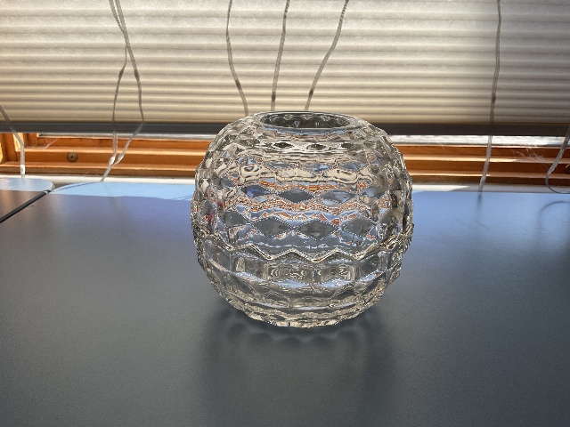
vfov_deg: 48.2
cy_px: 214
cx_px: 285
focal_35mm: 29
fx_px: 478
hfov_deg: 61.7
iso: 16
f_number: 1.8
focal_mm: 3
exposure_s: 1/139
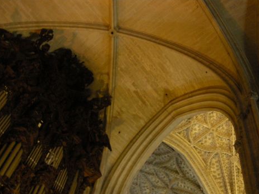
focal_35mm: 53
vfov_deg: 27.2
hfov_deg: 35.6
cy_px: 146
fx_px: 397
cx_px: 182
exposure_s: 1/36.3
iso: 400
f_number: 2.7
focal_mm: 7.5
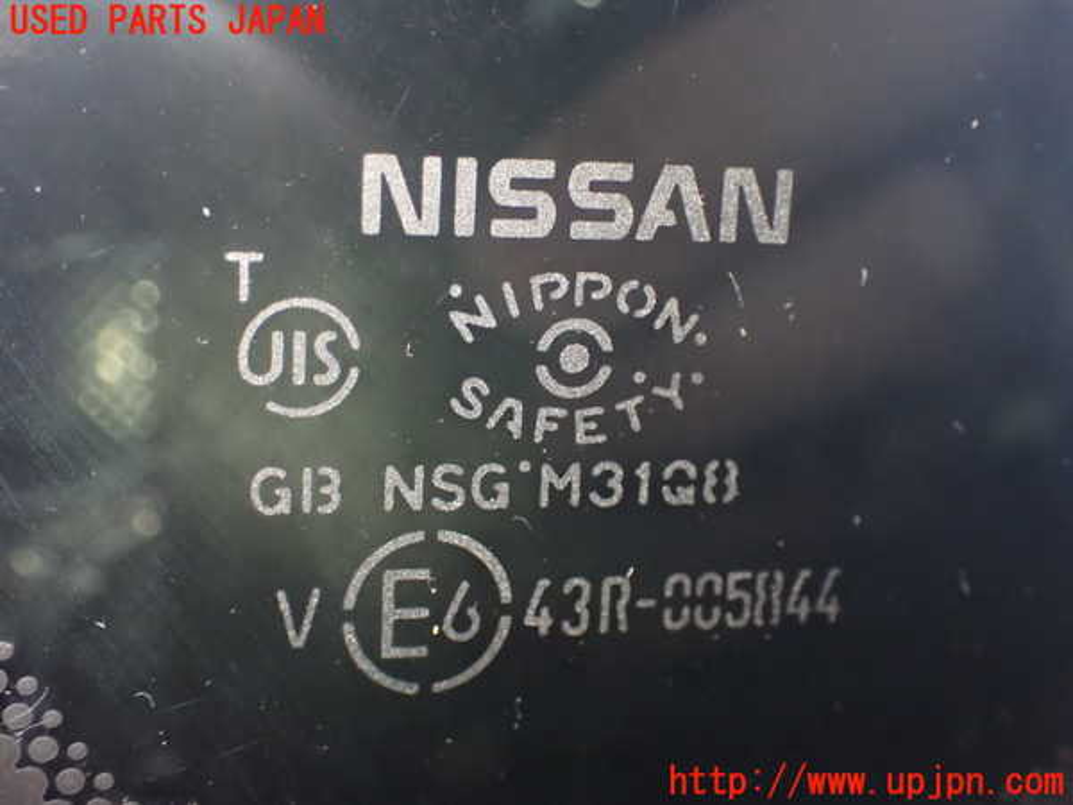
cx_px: 536
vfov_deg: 30.9
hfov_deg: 40.4
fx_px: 1457
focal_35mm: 47
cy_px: 402
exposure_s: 1/50
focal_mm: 8.4
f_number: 3.1
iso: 1250
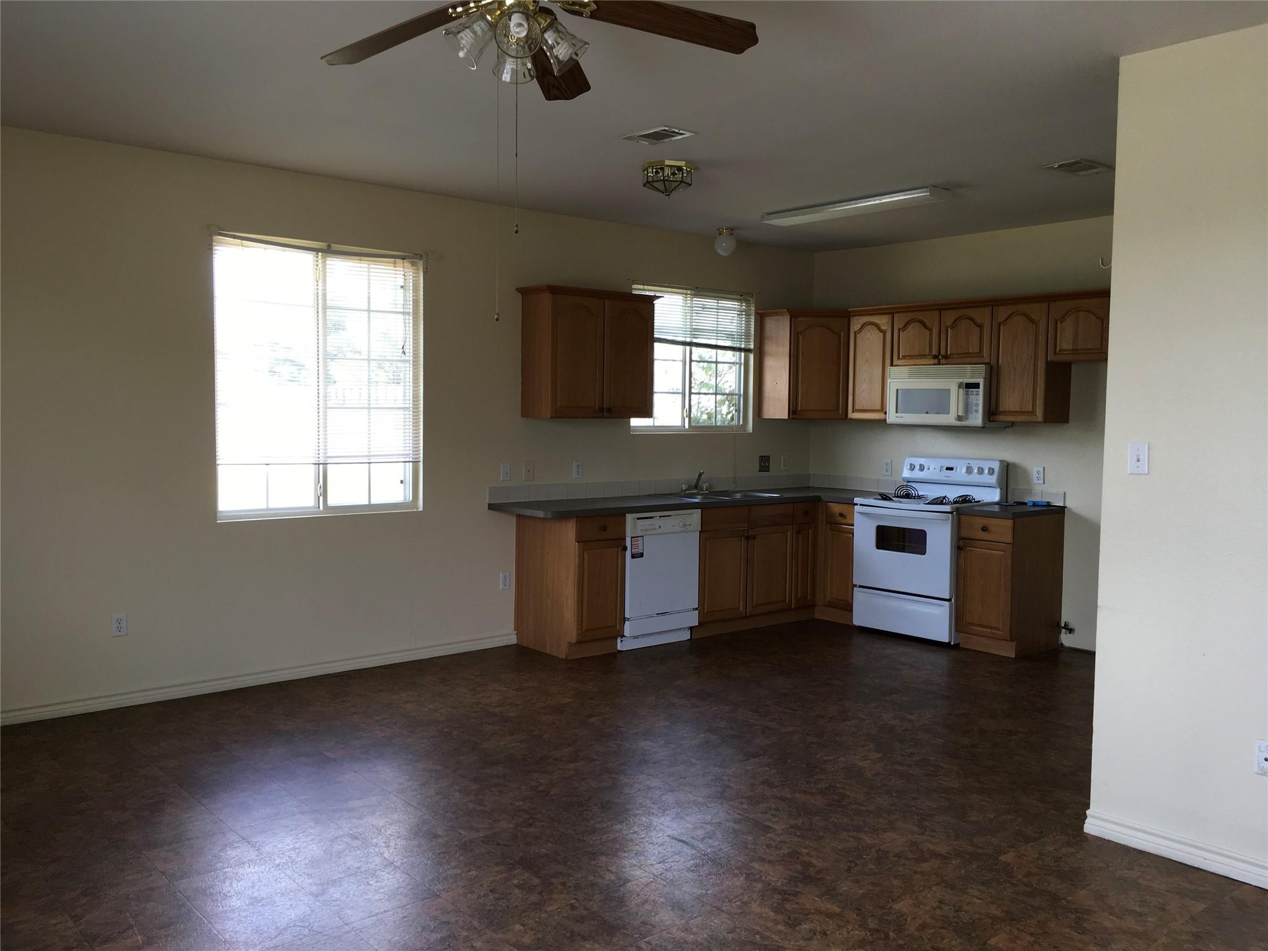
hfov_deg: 61.7
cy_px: 476
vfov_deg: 48.2
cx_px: 634
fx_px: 1062
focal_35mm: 29
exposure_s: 1/60
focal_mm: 4.15
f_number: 2.2
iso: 32
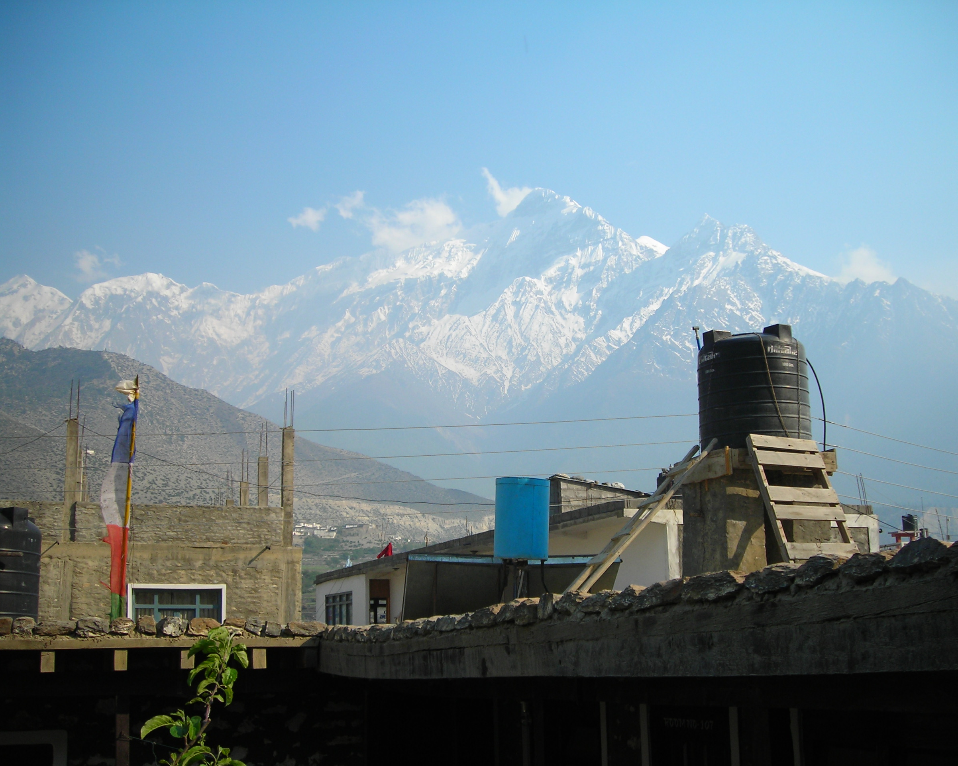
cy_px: 379
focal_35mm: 40
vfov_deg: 37.3
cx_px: 505
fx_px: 1134
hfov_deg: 45.8
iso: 50
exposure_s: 1/130
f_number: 6.4
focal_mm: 6.3
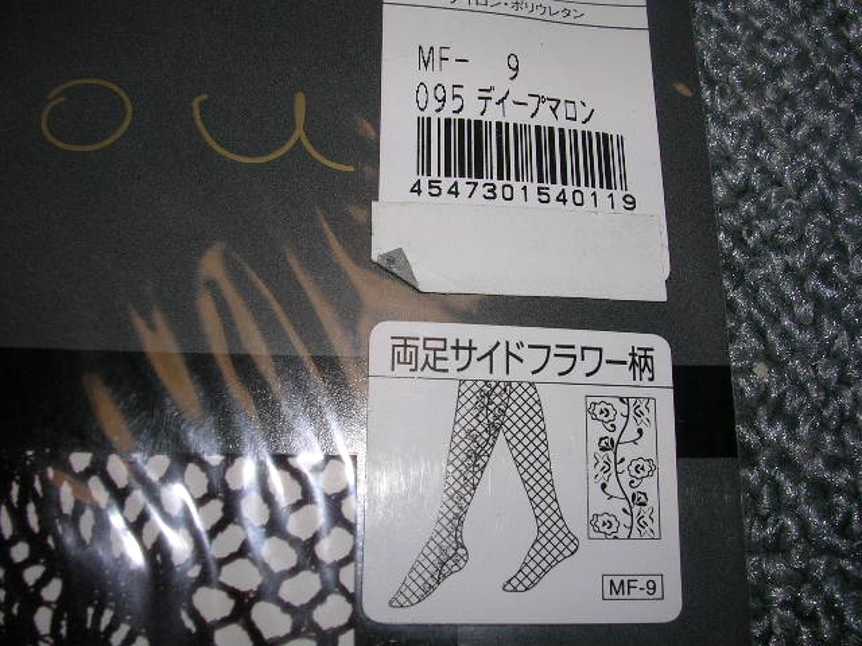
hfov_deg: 49.0
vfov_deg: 37.7
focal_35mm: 38
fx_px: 946
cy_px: 323
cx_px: 431
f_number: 5.6
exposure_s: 1/60.1
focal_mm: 5.8
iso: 50
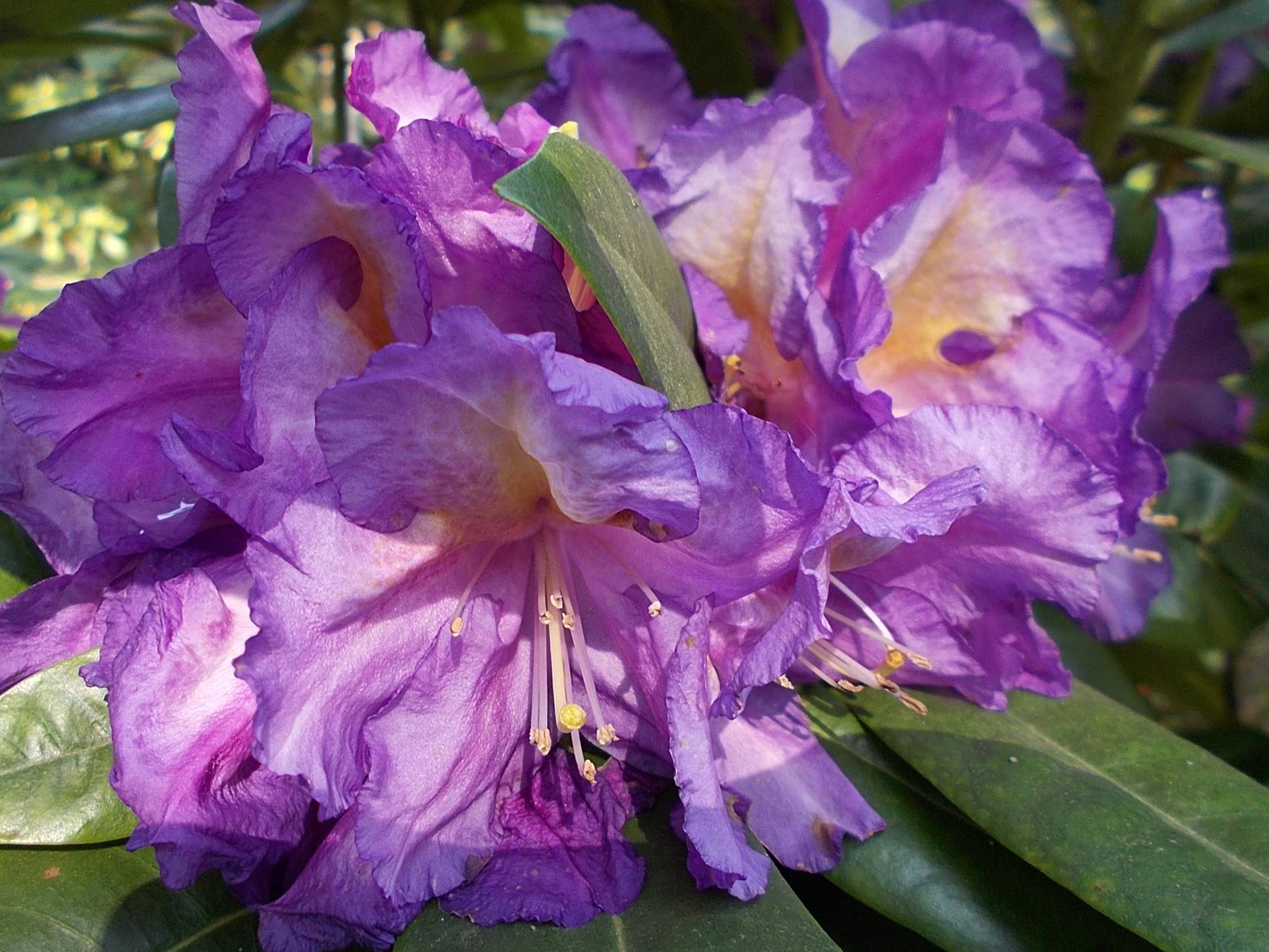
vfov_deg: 45.4
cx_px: 589
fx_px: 1136
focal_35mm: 31
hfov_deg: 58.3
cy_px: 478
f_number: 3.2
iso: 80
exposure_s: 1/80
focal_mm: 4.6
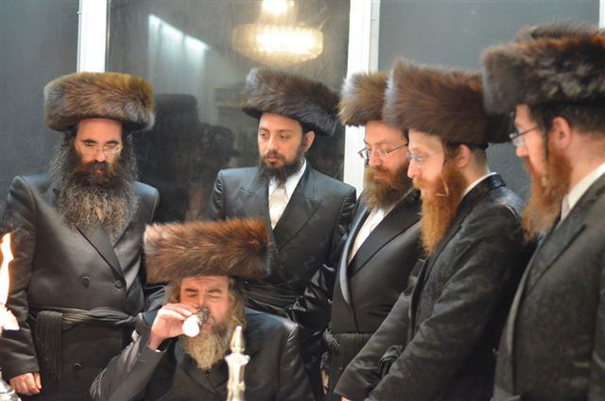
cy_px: 200
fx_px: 1258
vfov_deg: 18.1
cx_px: 302
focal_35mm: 75
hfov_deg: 27.0
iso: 4000
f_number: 1.8
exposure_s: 1/200
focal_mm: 50
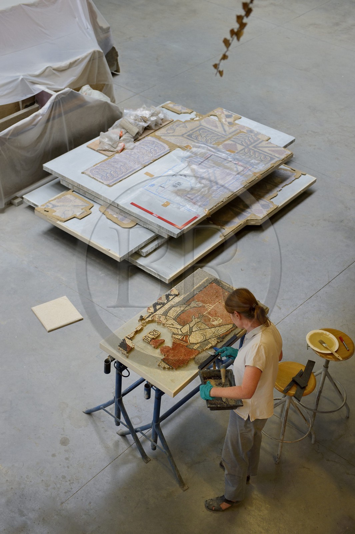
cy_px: 267
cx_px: 178
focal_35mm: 50
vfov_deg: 39.6
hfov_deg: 27.0
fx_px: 740
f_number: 3.5
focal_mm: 50
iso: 800
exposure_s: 1/250
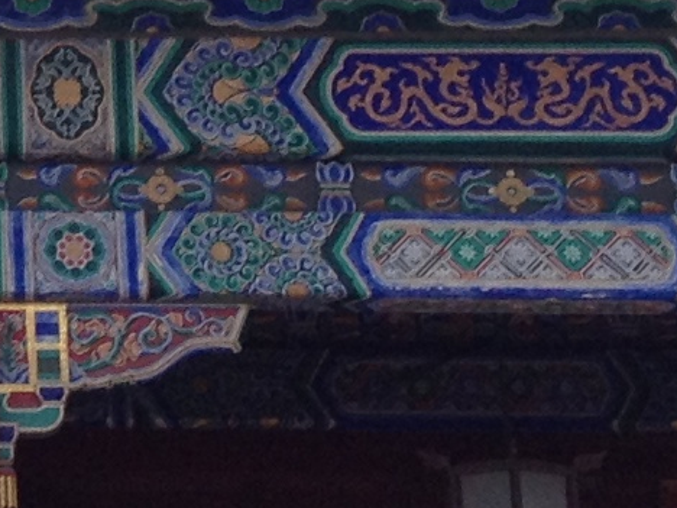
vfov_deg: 6.0
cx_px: -603
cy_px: -412
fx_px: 4772
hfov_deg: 7.8
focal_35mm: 244
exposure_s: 1/986
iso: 50
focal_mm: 4.28
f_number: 2.4
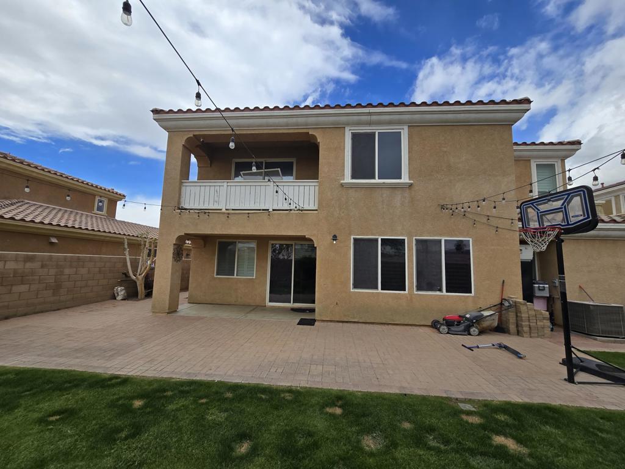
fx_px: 235
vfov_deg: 89.9
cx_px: 312
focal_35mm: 13
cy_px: 234
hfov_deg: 106.2
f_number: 2.2
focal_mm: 2.2
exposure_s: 1/2537
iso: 50
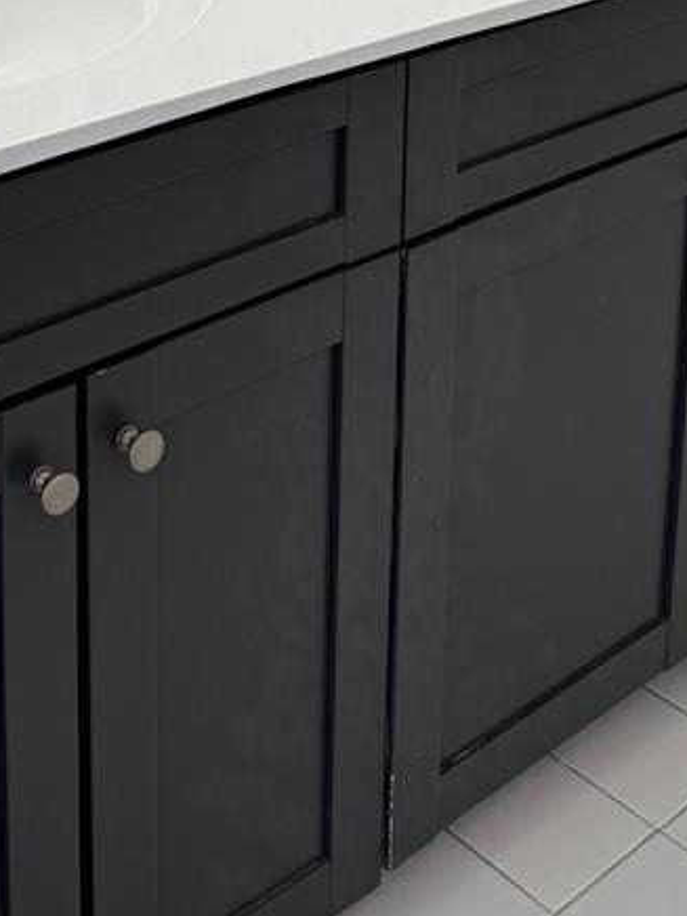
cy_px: -124
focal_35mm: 66
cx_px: 279
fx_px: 1746
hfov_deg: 22.2
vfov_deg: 26.7
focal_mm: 6.86
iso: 50
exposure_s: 1/120
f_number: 1.78
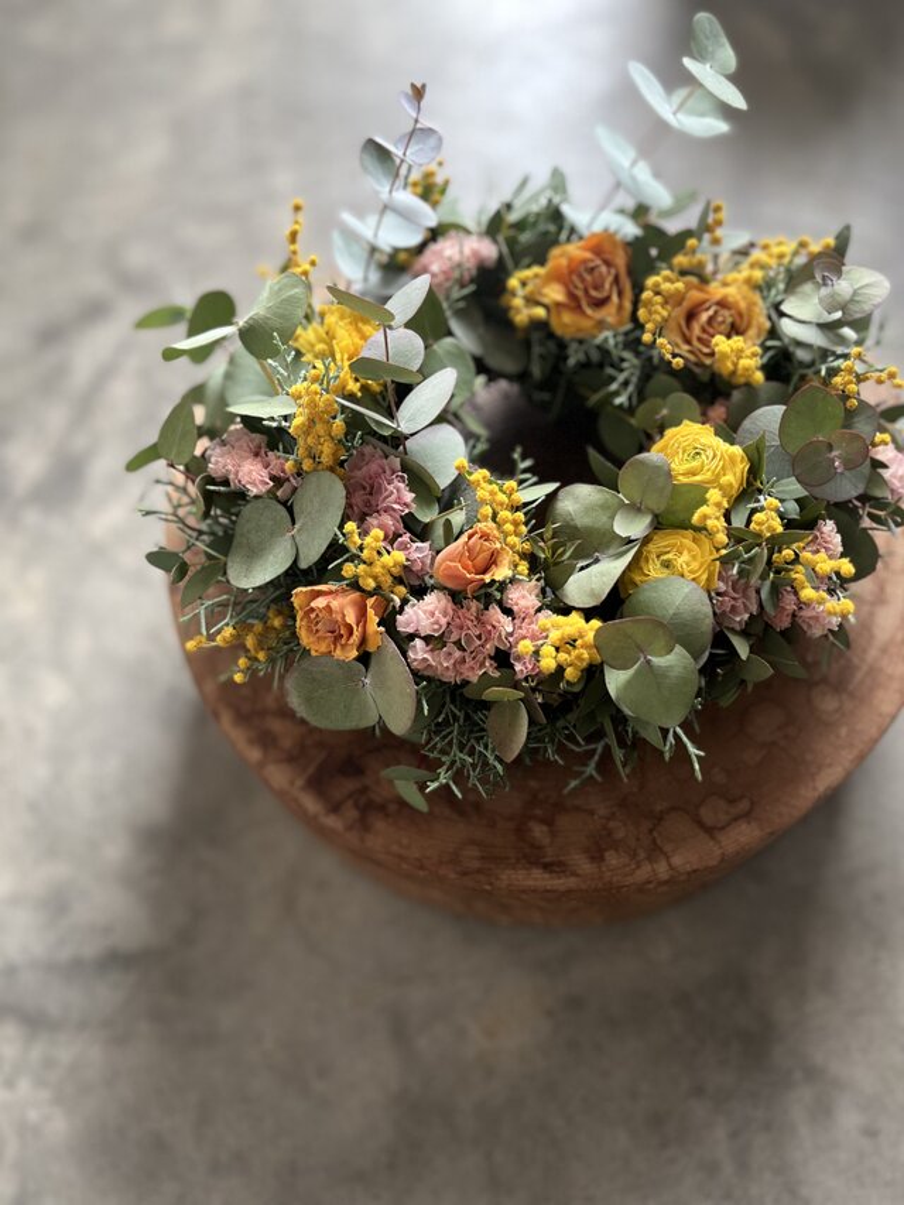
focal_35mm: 26
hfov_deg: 53.1
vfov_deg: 67.3
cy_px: 602
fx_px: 905
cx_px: 452
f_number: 1.6
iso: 250
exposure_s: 1/60
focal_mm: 5.1
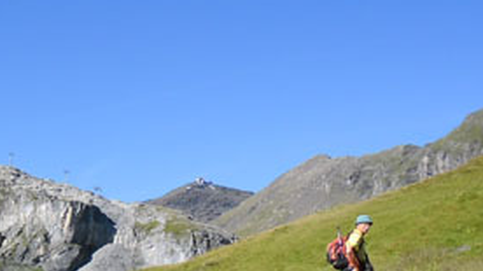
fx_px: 615
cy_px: 287
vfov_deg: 23.6
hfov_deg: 41.7
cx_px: 122
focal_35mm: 48
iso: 80
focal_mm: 4.9
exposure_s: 1/558
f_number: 3.5
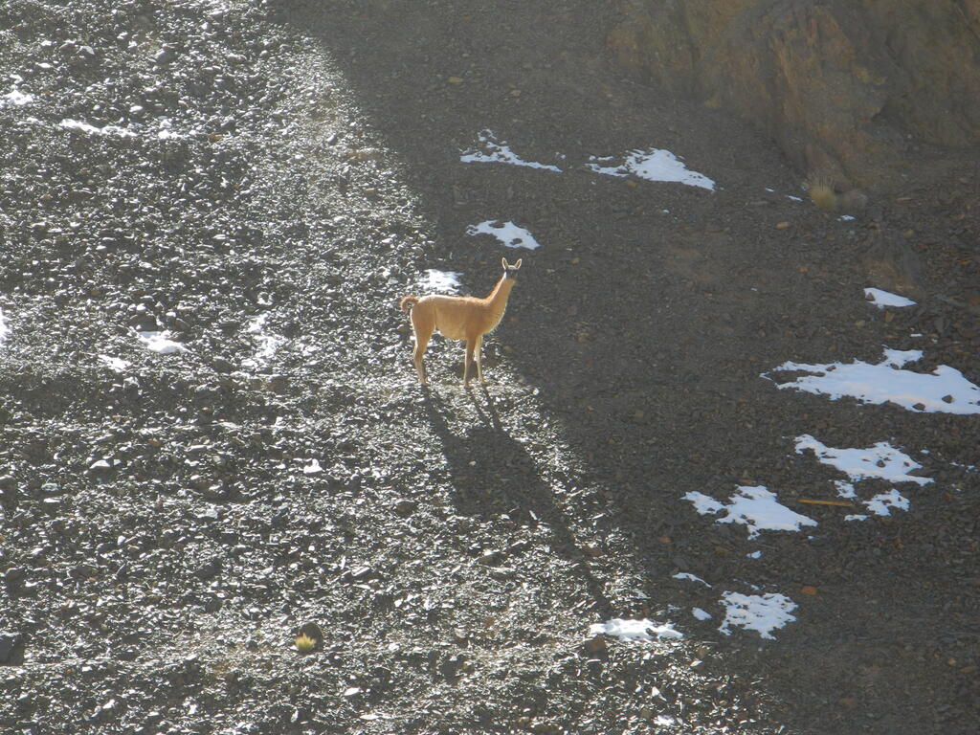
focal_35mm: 200
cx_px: 490
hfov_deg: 9.9
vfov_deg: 7.4
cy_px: 368
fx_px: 5662
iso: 100
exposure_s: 1/160
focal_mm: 42.6
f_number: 5.6
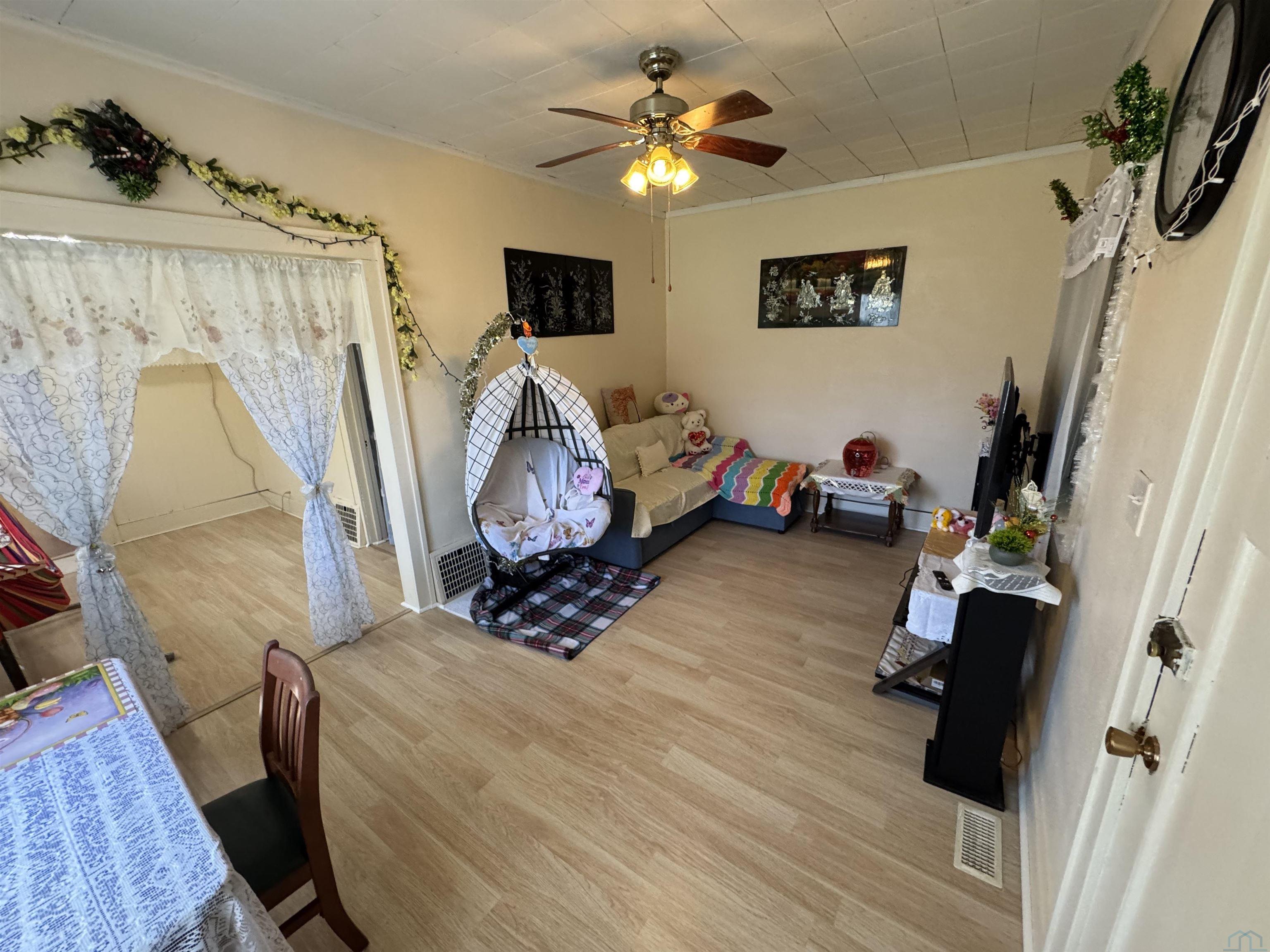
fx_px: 514
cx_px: 635
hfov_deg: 102.1
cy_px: 476
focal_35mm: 14
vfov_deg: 85.7
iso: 400
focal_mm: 2.22
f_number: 2.2
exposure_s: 1/60
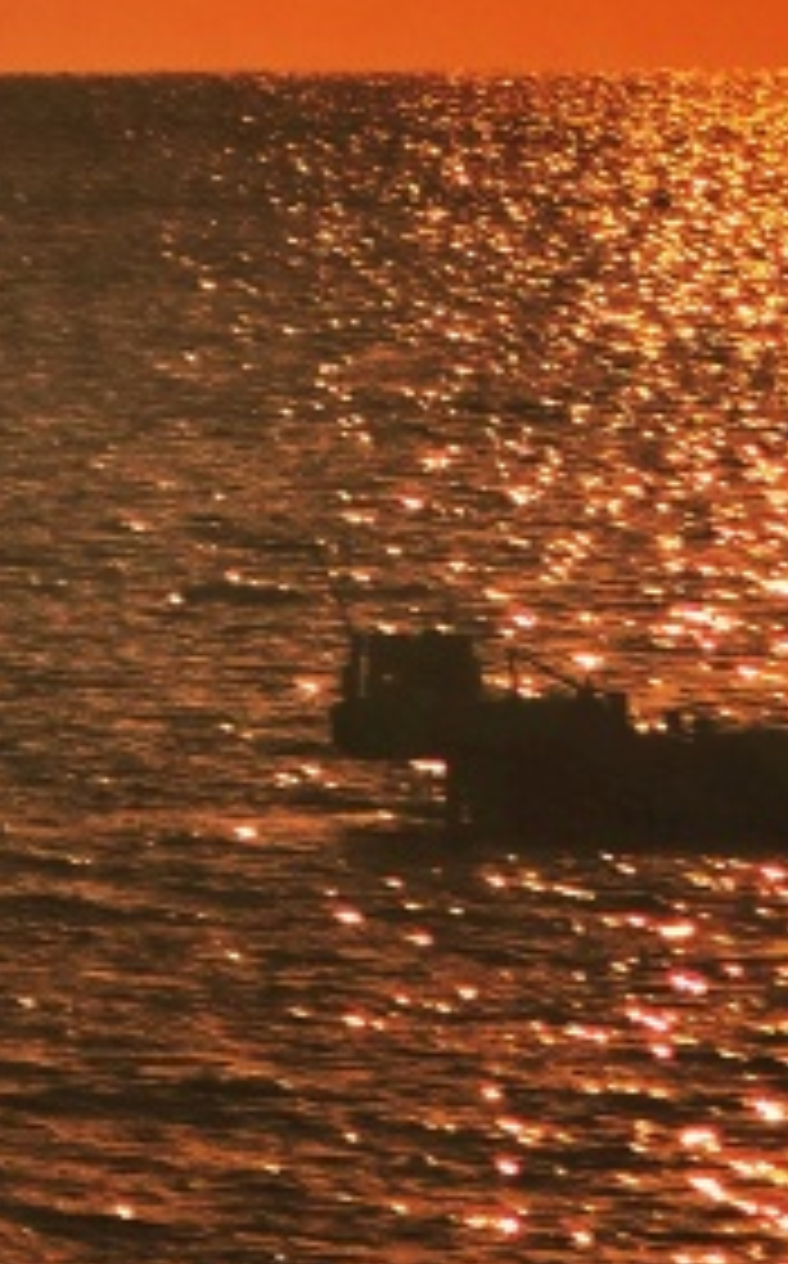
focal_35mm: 612
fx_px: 21083
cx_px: 1558
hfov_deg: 2.1
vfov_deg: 3.4
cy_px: -189
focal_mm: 14.46
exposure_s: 1/15625
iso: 50
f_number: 3.4
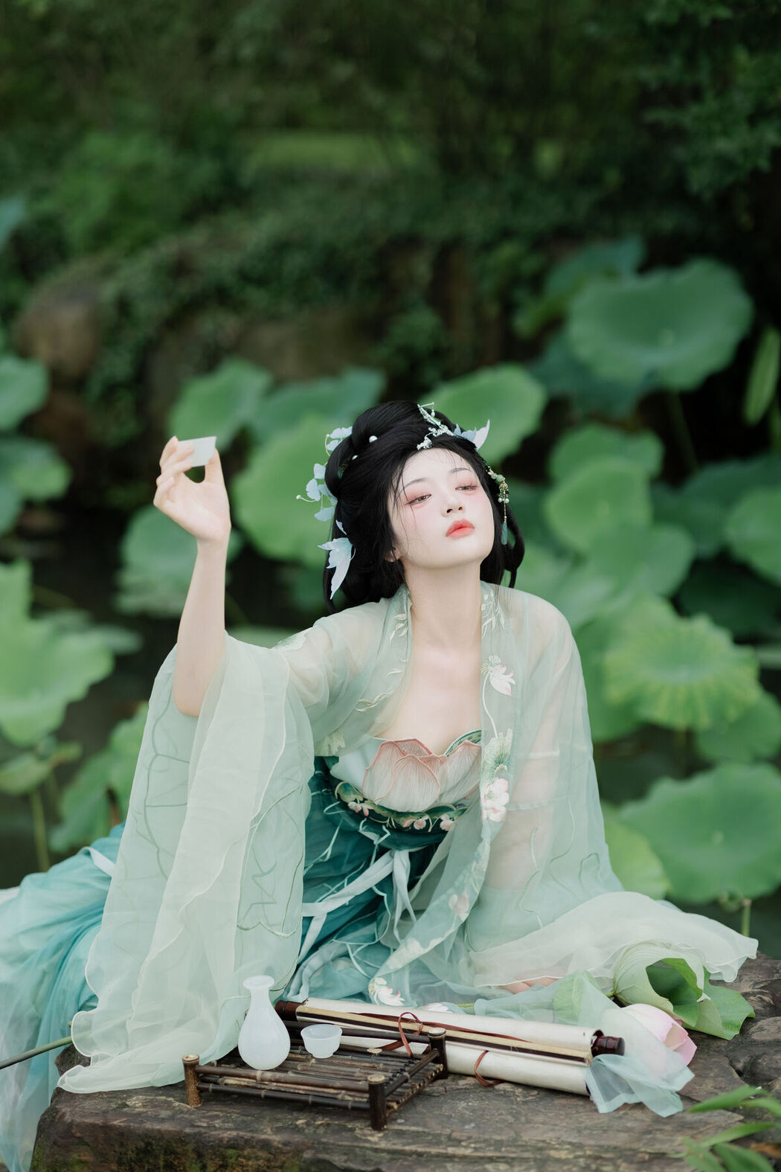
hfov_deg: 16.1
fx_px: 2766
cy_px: 586
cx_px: 390
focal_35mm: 85
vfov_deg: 23.9
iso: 160
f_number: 2
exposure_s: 1/2500
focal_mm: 85
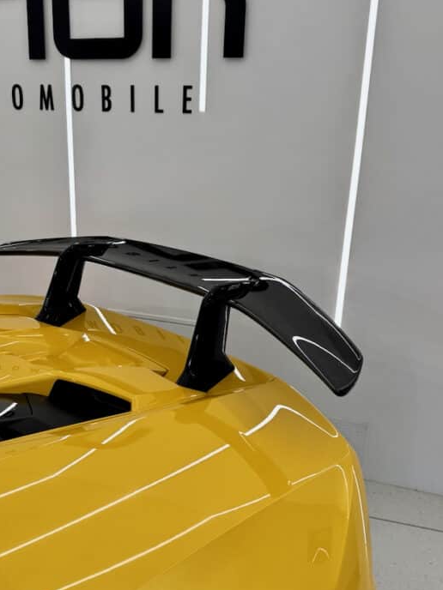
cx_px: 161
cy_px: 330
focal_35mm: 37
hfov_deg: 38.4
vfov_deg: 50.0
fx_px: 631
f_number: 1.78
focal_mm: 6.76
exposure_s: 1/100
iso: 80
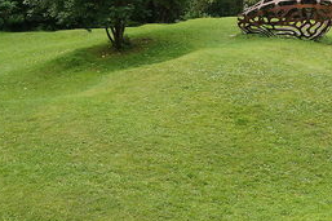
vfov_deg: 18.5
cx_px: 247
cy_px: -34
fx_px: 645
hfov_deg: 28.5
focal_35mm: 70
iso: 100
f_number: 2.8
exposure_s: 1/200
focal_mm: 20
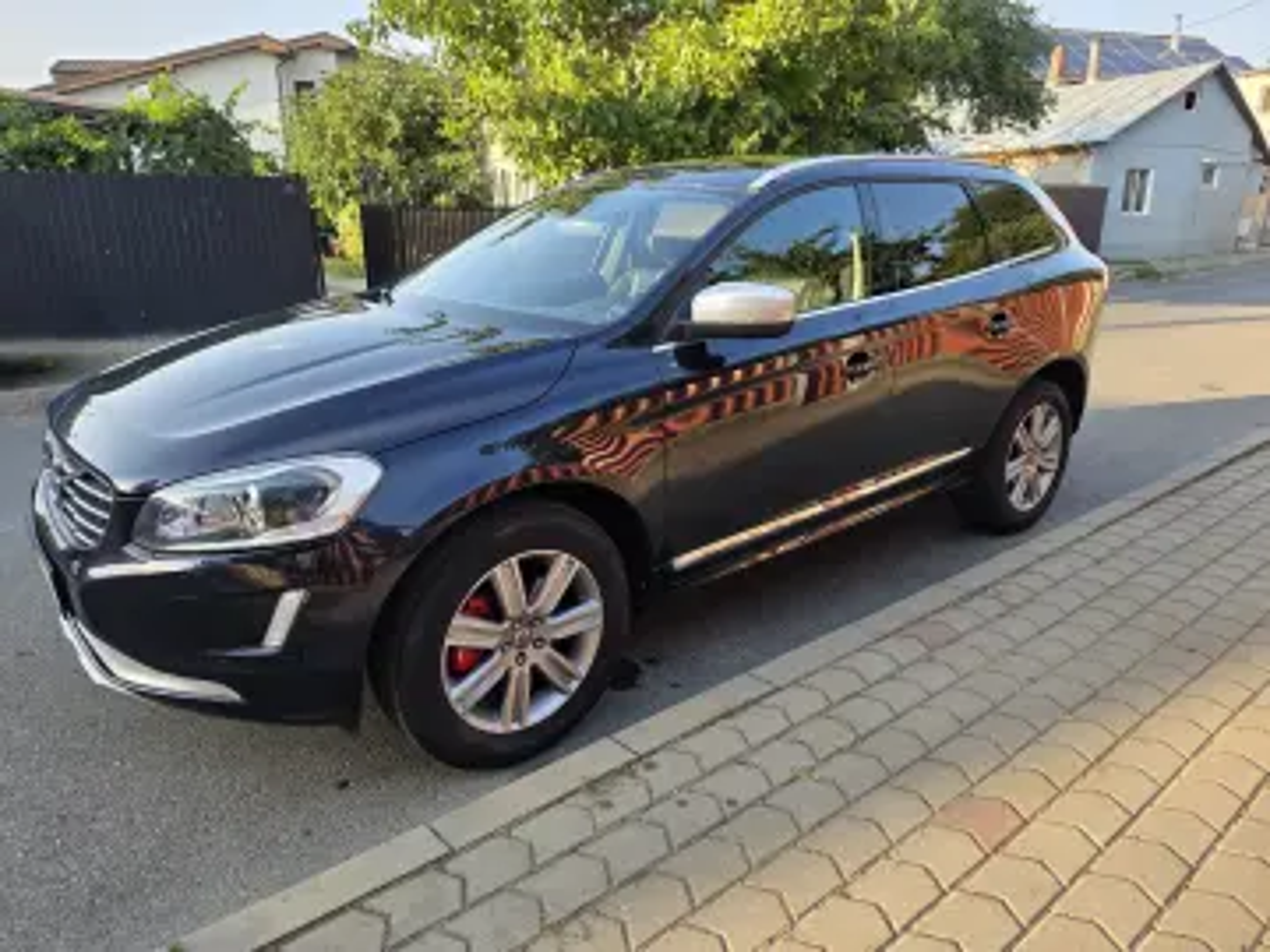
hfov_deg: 73.9
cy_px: 476
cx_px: 635
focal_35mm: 23
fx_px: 844
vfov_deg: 58.9
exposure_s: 1/370
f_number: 1.7
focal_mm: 6.3
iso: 40
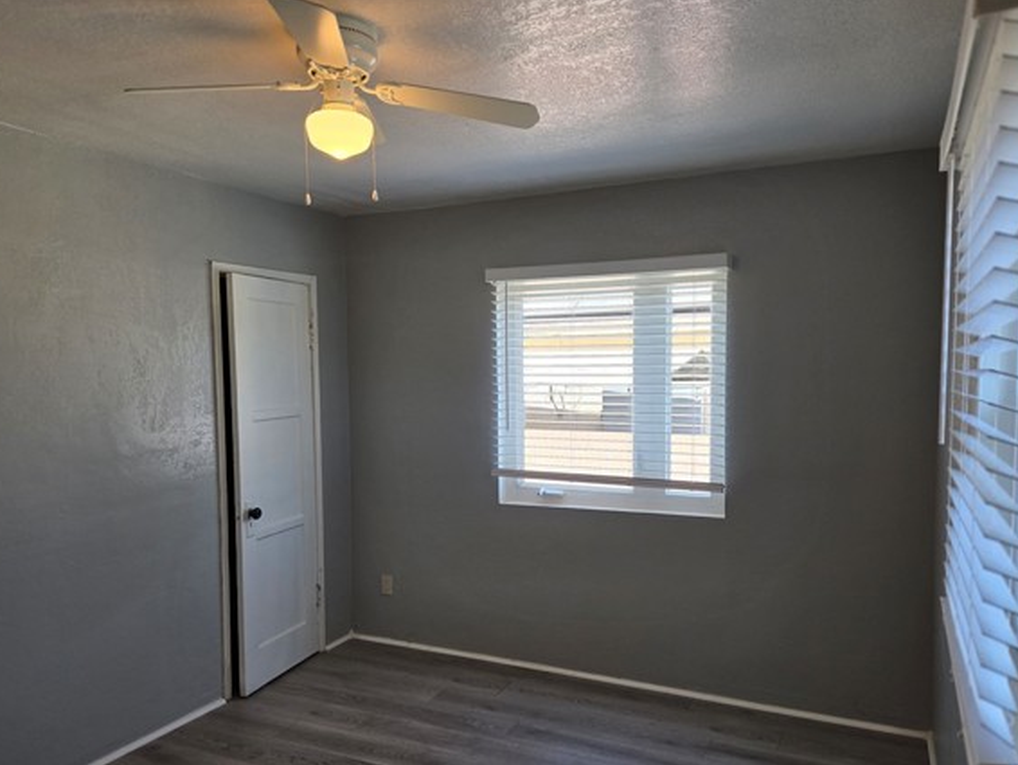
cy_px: 423
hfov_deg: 67.3
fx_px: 765
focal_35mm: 26
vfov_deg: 53.0
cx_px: 520
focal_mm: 5.4
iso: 40
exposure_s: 1/120
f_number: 1.8
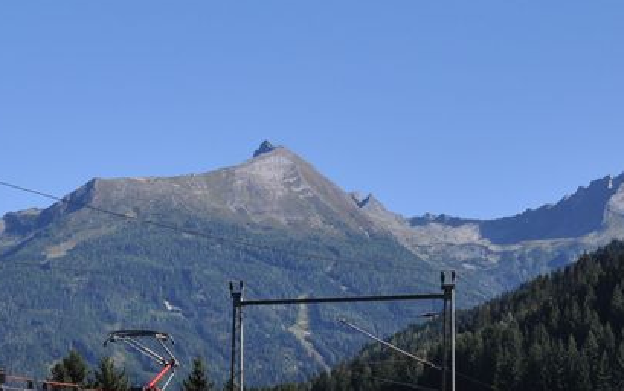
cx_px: 198
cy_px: 412
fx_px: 1820
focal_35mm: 107
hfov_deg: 19.4
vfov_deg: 12.1
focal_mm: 28
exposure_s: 1/500
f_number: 8
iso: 200
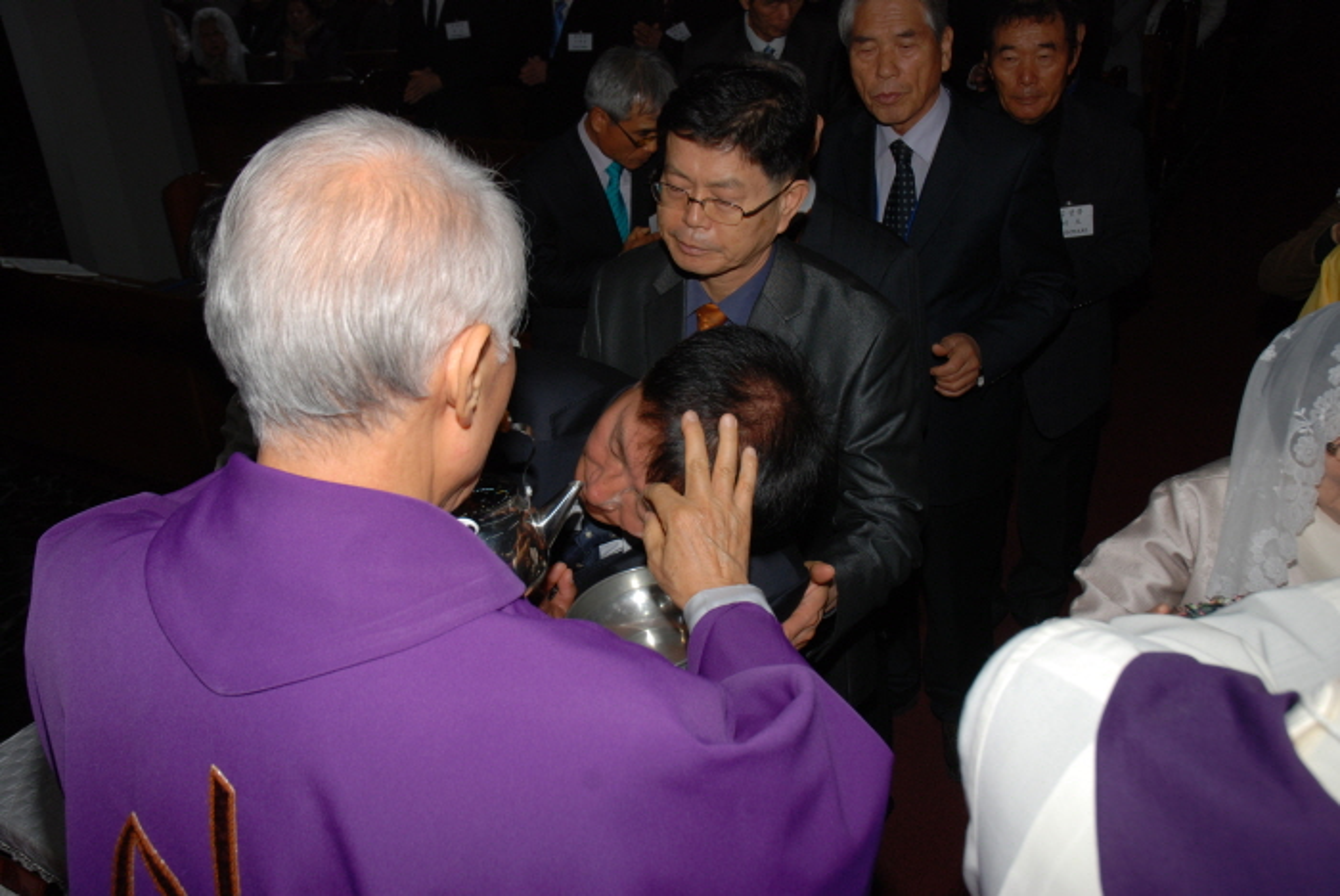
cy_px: 448
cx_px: 670
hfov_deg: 57.2
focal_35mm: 33
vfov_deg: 40.0
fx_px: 1229
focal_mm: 22
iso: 200
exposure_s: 1/60
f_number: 8
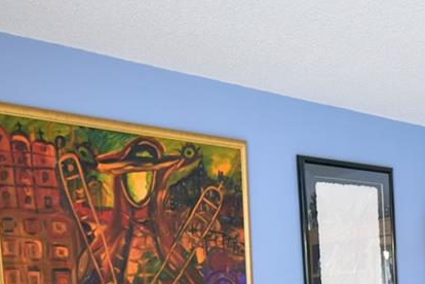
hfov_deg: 32.4
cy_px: 382
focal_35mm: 58
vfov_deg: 21.0
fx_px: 685
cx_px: 400
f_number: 4.5
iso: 400
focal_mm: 10
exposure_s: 1/2
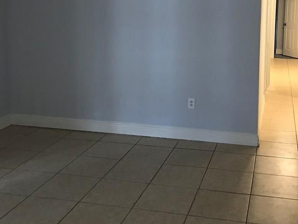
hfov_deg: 40.0
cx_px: 193
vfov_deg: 30.2
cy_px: 47
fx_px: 405
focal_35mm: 47
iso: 64
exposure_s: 1/15
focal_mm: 3.99
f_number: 1.8
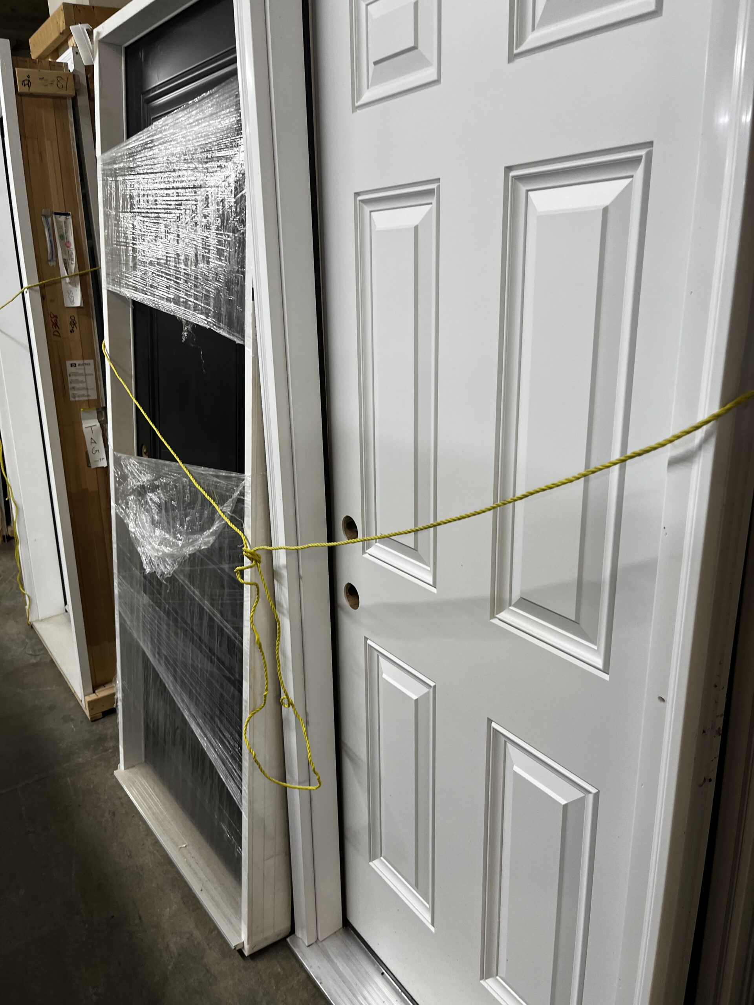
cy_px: 502
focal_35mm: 26
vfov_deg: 67.3
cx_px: 377
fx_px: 755
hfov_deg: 53.1
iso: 80
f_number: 1.6
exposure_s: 1/63
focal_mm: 5.1
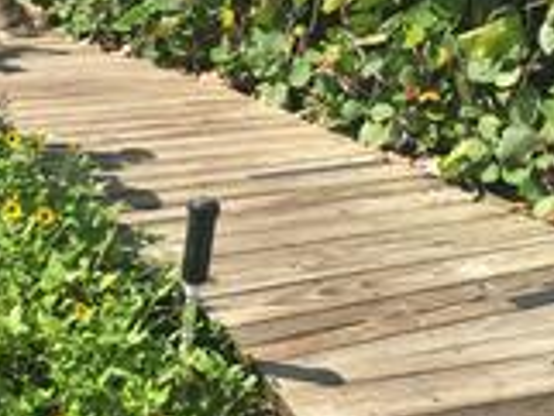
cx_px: 103
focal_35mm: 72
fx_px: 1153
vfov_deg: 20.2
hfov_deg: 26.5
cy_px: 65
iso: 32
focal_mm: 4.15
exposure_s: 1/1199
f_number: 2.2
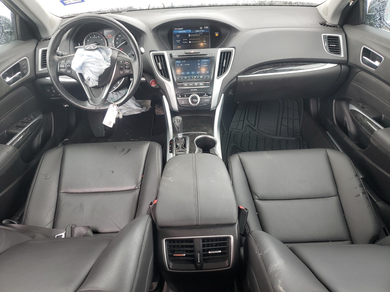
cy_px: 146
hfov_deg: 67.3
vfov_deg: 53.1
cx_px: 195
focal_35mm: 26
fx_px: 293
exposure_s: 1/100
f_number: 1.5
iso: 50
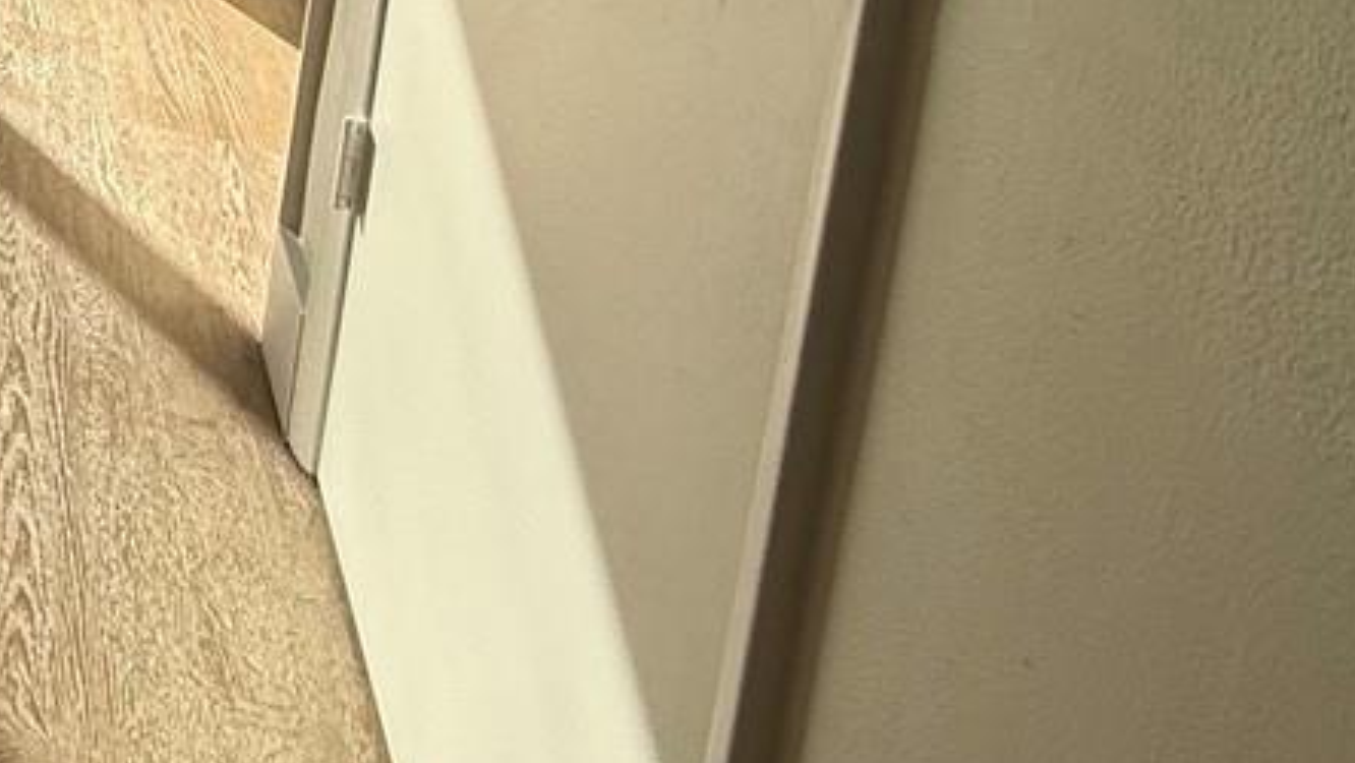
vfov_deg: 17.4
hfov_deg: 22.9
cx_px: -1022
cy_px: -638
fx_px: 1977
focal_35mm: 55
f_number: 2.2
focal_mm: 2.22
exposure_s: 1/809
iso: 50
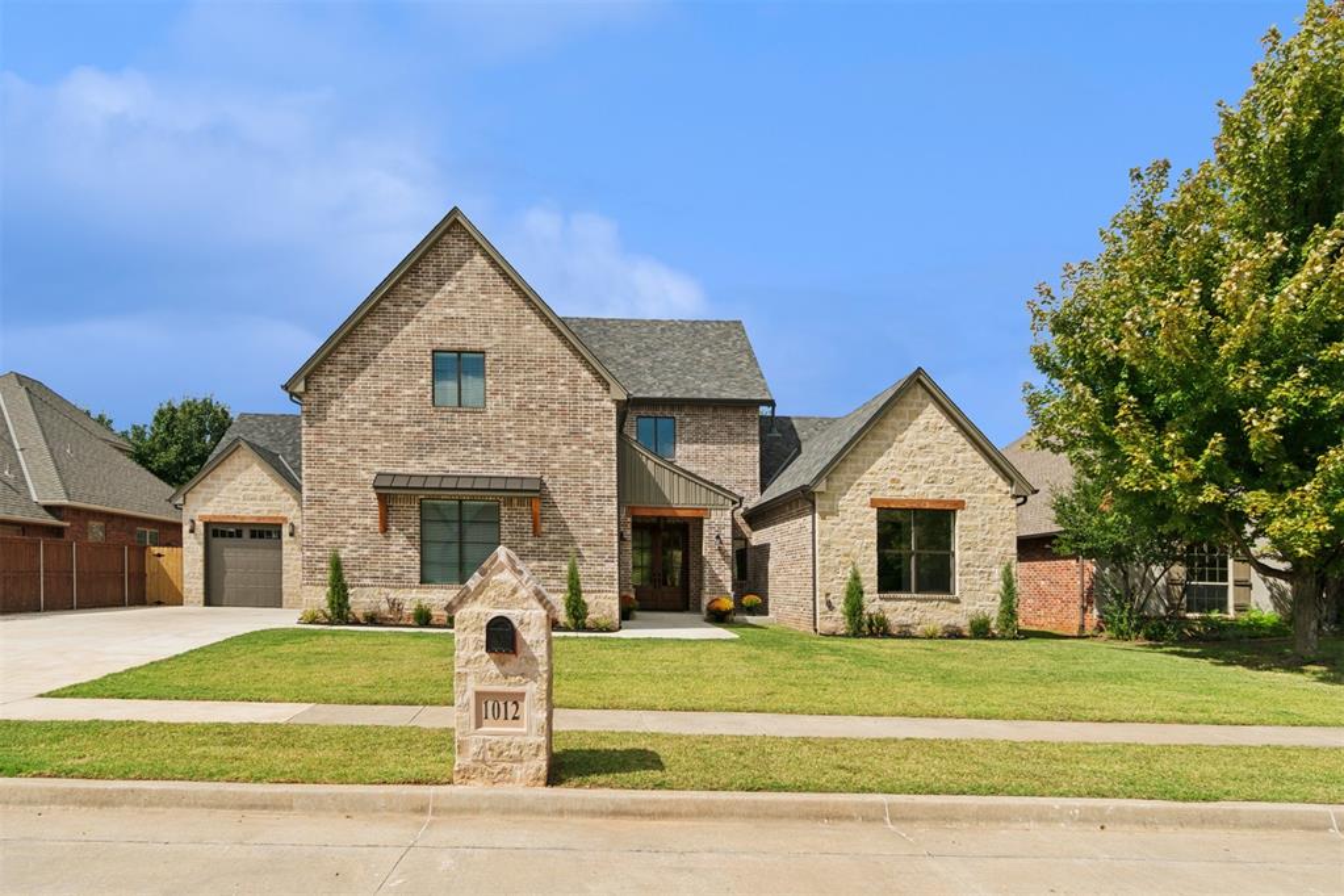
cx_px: 672
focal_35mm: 15
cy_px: 448
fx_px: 560
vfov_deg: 77.3
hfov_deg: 100.4
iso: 100
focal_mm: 10
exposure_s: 1/640
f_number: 8
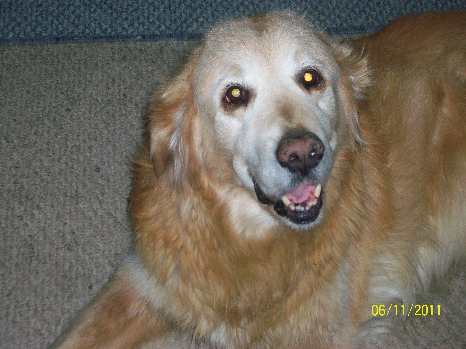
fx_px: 1037
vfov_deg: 19.1
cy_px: 174
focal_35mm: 77
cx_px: 233
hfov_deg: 25.3
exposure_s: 1/80
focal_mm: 13.7
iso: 120
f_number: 4.6
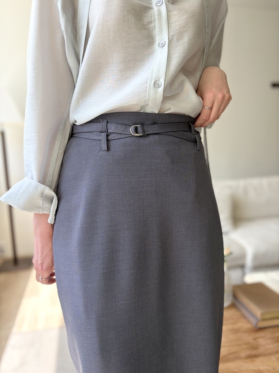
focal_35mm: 26
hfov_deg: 53.1
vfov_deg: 67.3
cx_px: 140
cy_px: 186
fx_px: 279
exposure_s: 1/193
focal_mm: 5.96
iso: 50
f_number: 1.6
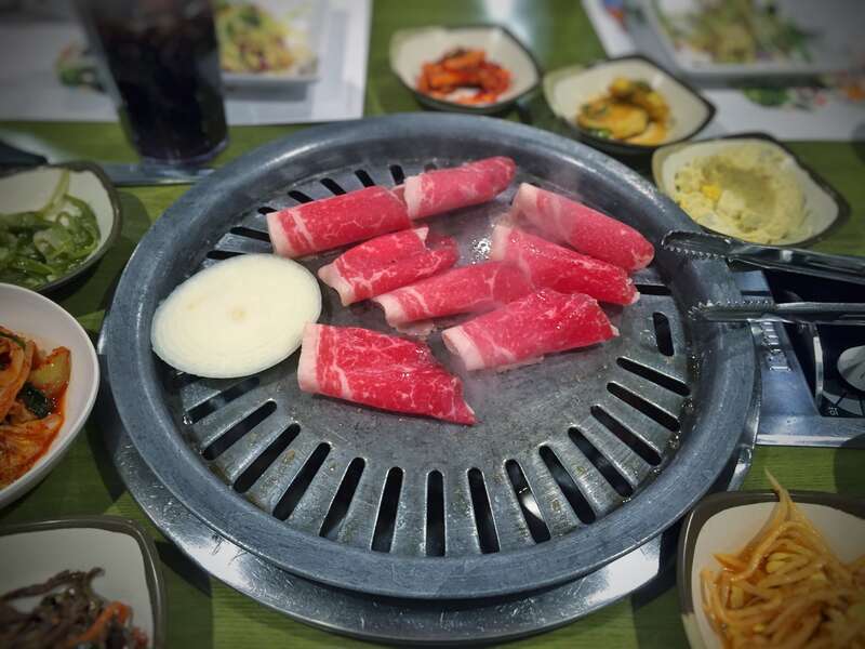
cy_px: 324
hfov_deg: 61.7
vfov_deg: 48.2
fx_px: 725
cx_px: 432
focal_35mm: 29
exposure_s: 1/30
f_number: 2.2
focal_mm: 4.15
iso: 125
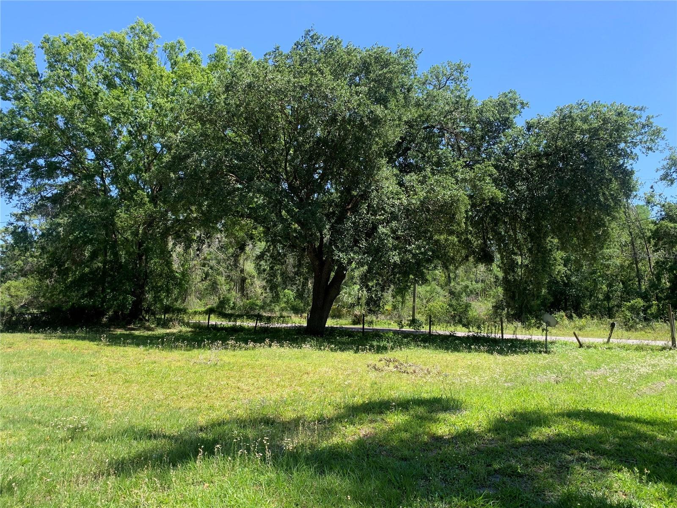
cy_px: 254
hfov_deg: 67.3
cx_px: 338
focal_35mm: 26
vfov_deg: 53.1
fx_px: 508
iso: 25
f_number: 1.8
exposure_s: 1/777
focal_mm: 4.25
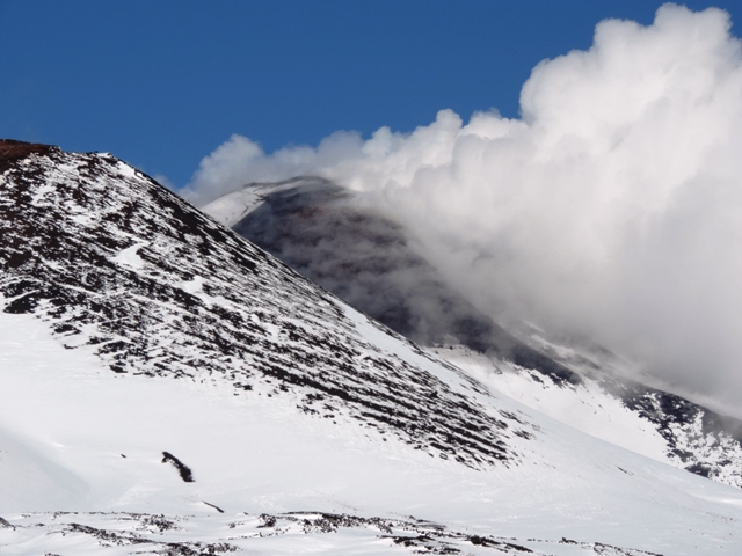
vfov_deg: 8.0
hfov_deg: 10.7
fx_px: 3966
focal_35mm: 185
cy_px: 278
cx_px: 371
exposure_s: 1/1600
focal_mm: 33
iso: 80
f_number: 4.6
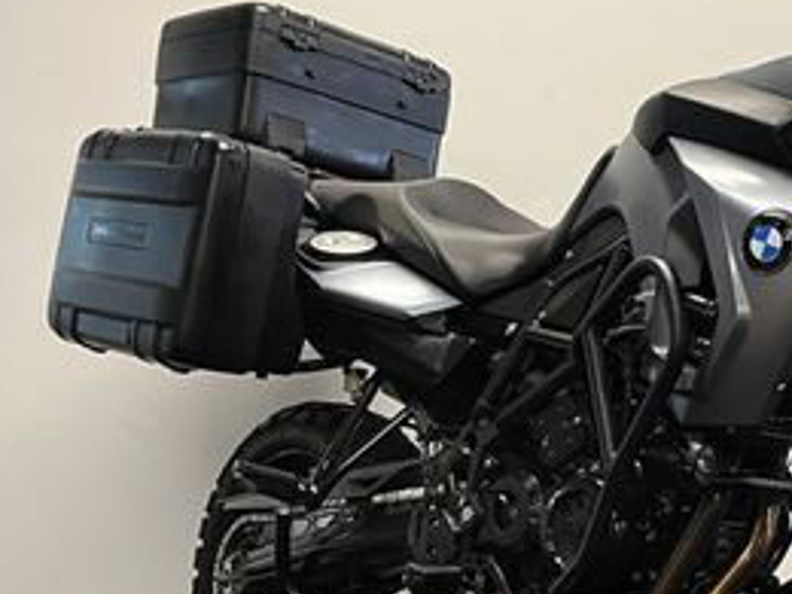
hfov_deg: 29.2
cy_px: 393
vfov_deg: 22.8
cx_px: 695
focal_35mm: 64
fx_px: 1464
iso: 100
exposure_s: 1/50
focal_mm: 5.1
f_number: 1.6
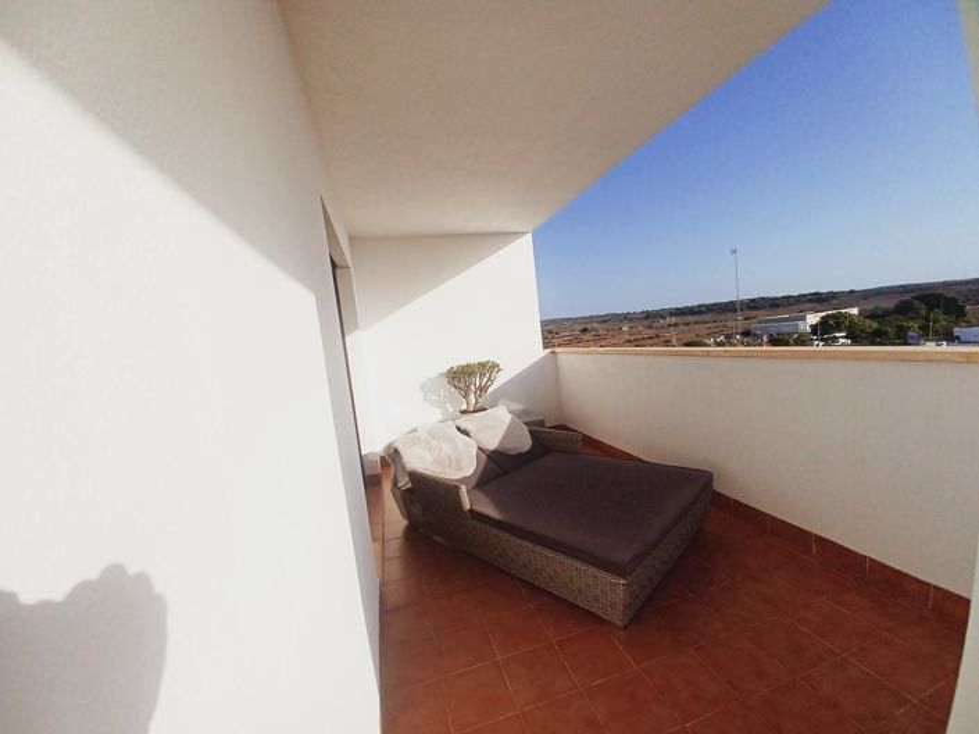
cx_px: 490
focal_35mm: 13
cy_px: 367
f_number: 2.2
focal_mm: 1.42
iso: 40
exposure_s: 1/2439
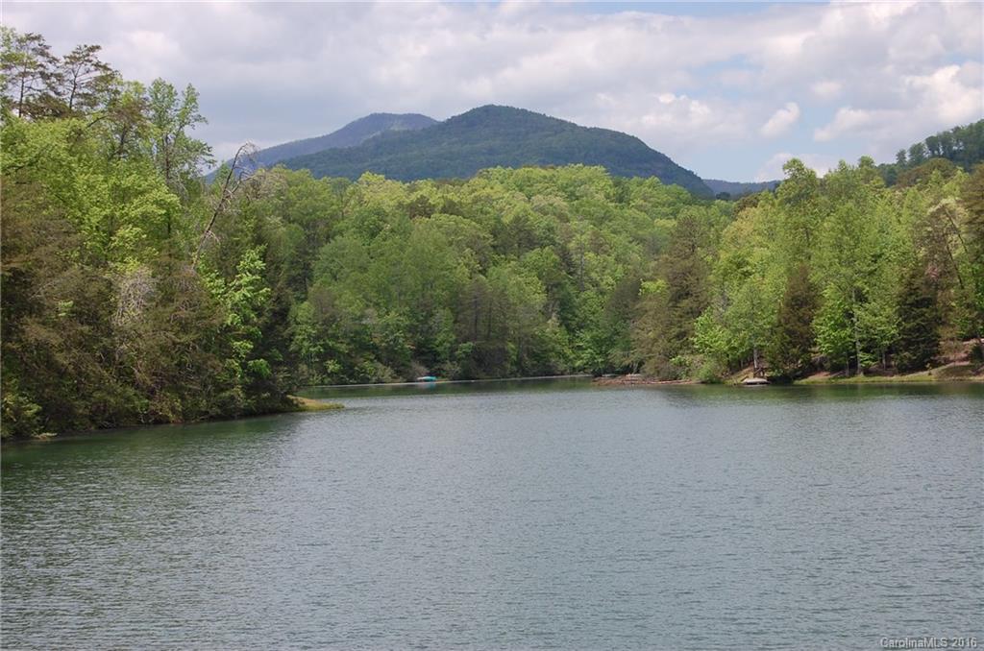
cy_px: 326
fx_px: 2250
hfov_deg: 24.7
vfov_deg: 16.5
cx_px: 492
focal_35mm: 82
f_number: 8
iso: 200
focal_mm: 55
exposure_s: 1/250
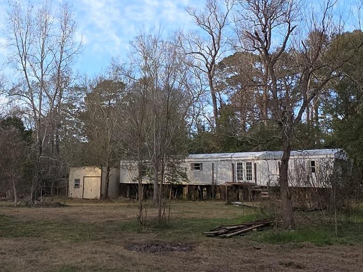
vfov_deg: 37.5
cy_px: 108
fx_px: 398
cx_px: 128
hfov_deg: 48.4
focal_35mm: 38
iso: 20
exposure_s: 1/188
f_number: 1.9
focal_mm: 2.2
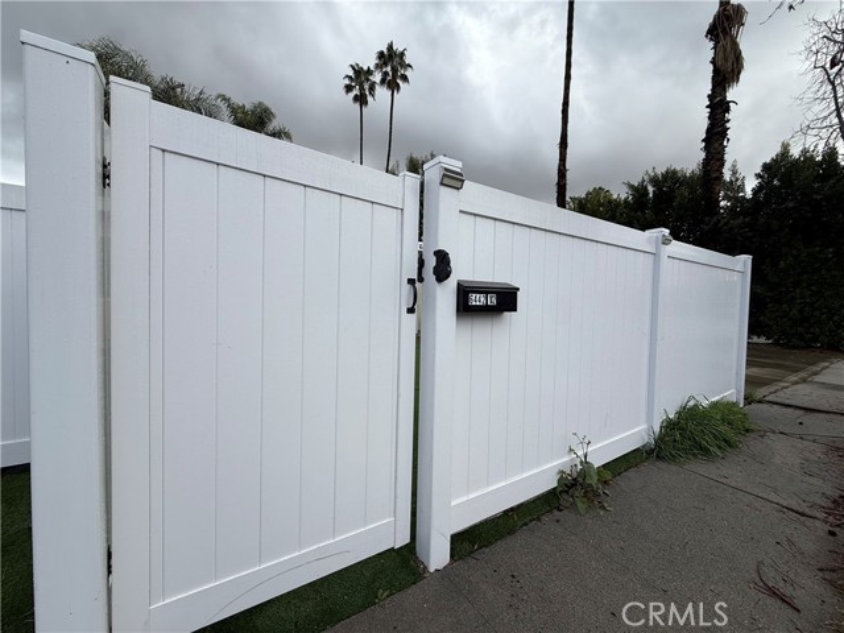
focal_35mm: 14
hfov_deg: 102.1
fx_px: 341
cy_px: 316
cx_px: 422
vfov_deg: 85.7
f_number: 2.2
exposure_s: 1/1745
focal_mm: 2.22
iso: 50
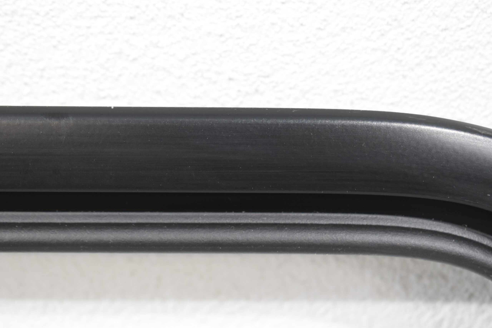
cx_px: 246
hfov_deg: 24.6
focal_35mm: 82
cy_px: 164
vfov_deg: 16.6
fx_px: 1127
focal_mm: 55
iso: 1250
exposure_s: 1/60
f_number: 5.6
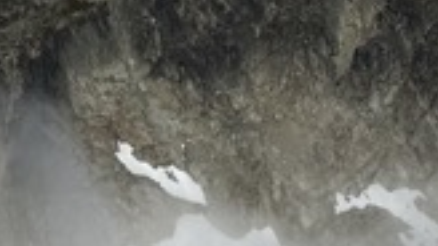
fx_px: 1892
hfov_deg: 13.1
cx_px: 29
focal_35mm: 163
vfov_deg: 7.3
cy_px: -134
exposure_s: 1/14286
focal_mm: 6.76
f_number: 1.78
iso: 50
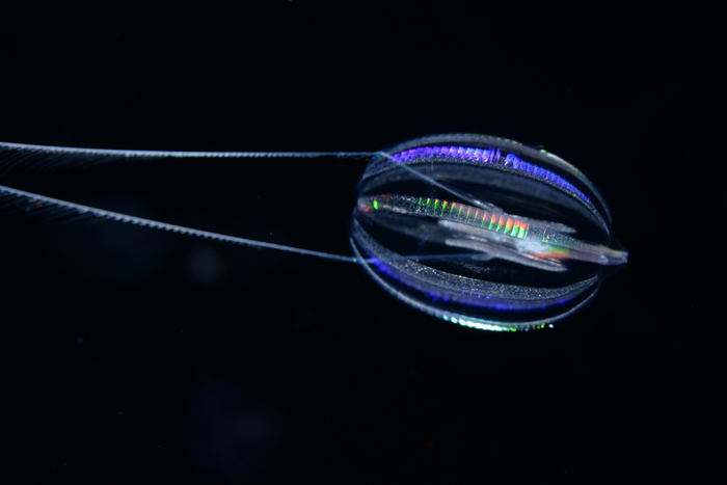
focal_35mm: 60
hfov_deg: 33.4
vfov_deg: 22.6
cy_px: 242
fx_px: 1212
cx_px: 364
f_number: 14
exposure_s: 1/80
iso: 640
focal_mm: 60
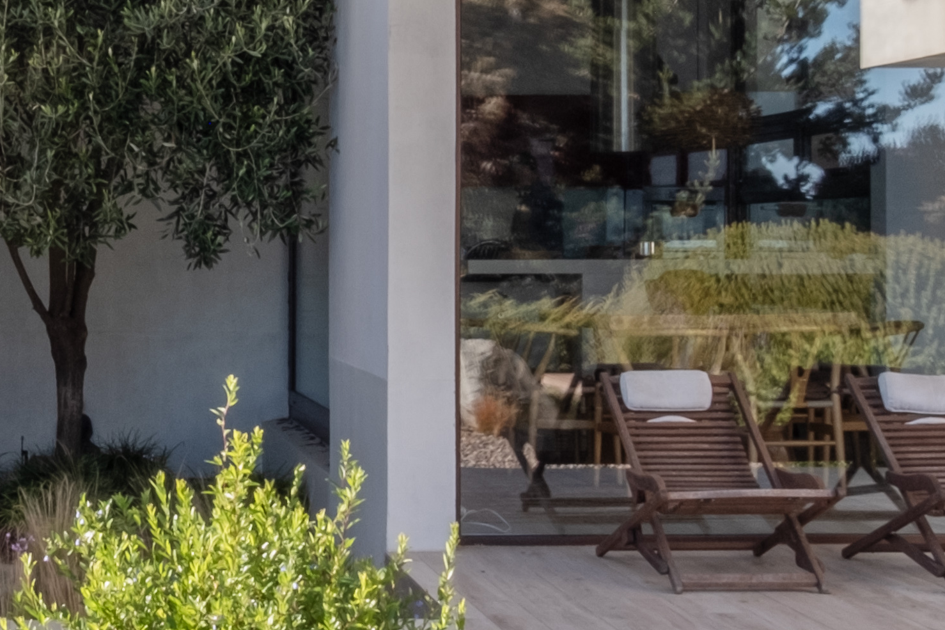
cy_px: 219
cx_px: 114
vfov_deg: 17.9
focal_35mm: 76
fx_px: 1995
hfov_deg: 25.9
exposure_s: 1/15
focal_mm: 12
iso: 200
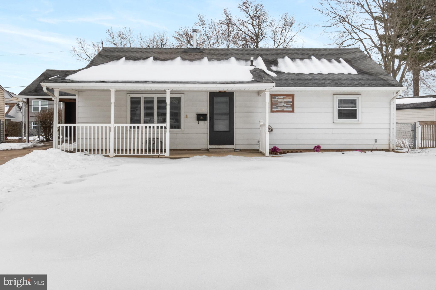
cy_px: 145
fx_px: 363
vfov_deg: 43.6
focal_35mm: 30
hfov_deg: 61.9
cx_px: 218
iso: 1250
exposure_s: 1/10
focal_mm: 20
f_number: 20
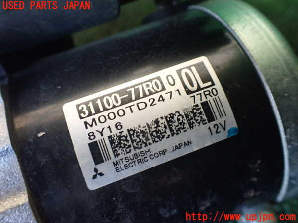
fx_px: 258
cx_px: 149
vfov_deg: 46.8
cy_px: 112
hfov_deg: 60.0
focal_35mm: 30
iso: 800
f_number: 2.3
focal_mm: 5.4
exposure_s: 1/50
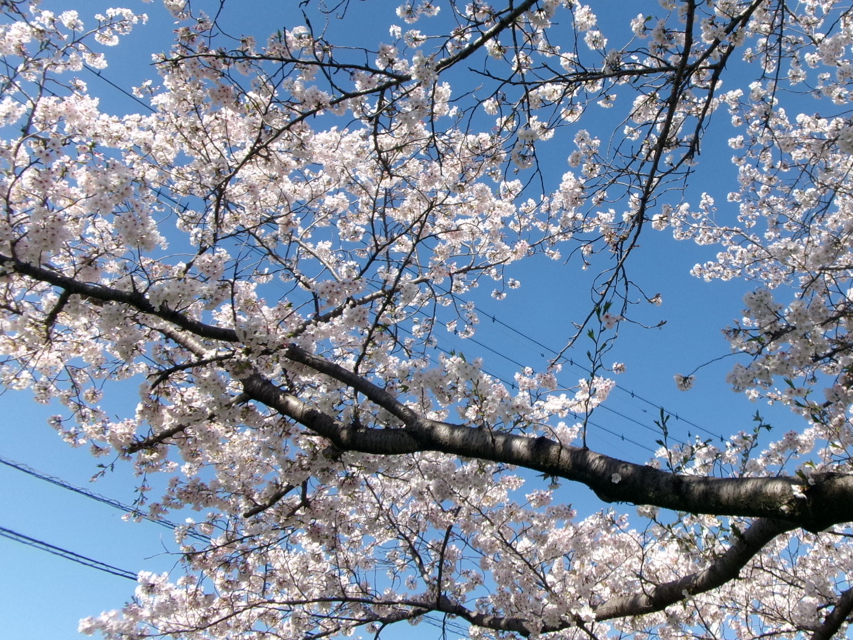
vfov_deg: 39.6
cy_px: 303
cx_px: 543
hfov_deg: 50.7
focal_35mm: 36
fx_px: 887
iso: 100
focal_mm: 5.1
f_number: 10.8
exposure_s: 1/100
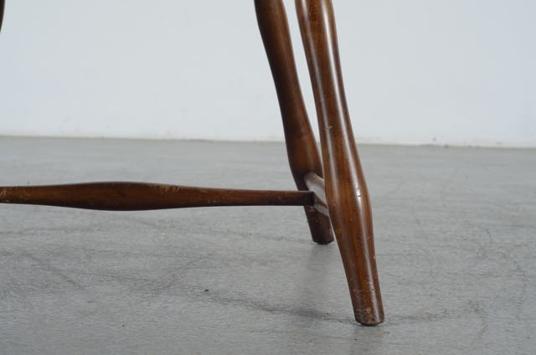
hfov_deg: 27.0
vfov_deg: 18.1
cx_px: 268
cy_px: 178
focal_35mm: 75
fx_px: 1114
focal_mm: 50
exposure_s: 1/125
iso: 100
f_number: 7.1
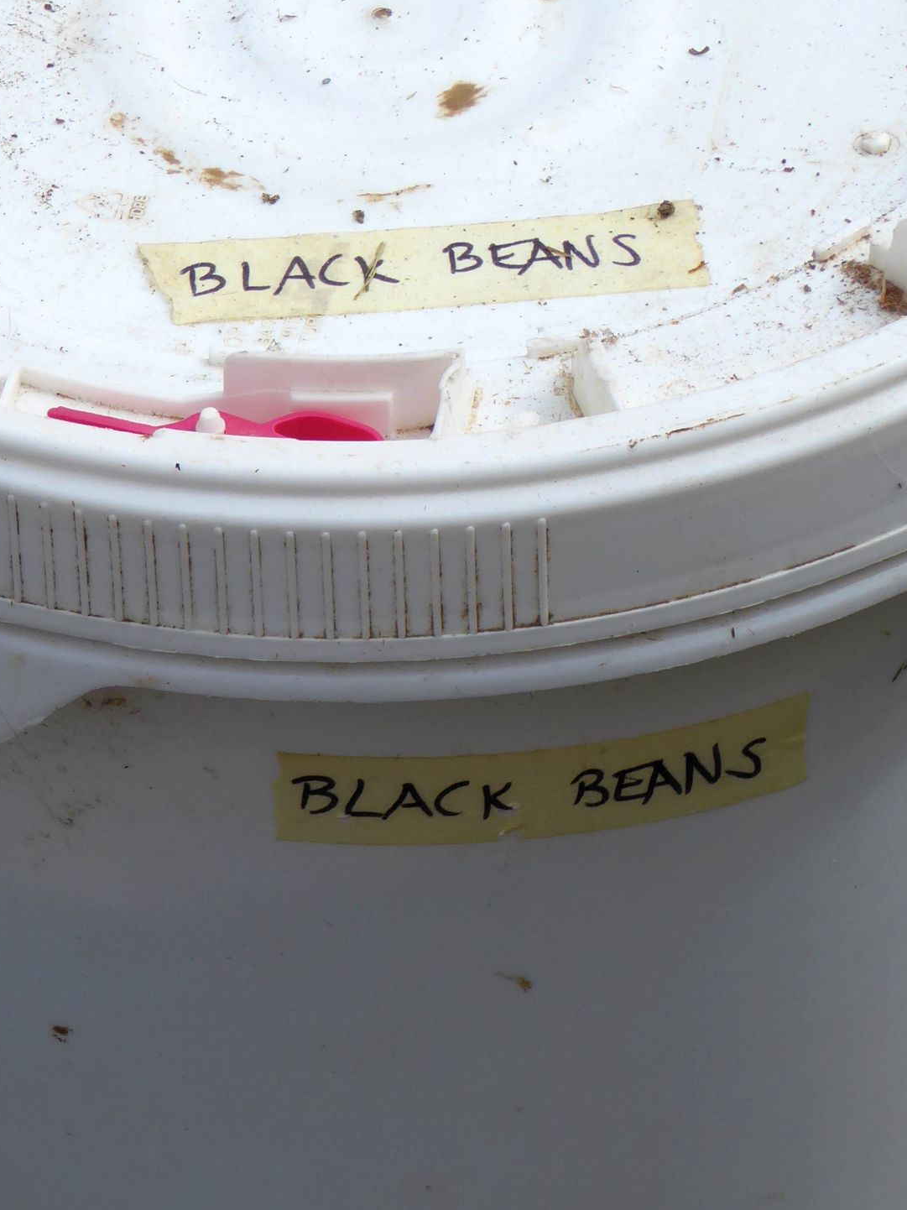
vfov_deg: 11.4
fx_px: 6081
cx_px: 377
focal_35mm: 174
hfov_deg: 8.5
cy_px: 548
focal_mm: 17.5
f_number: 5
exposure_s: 1/640
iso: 80
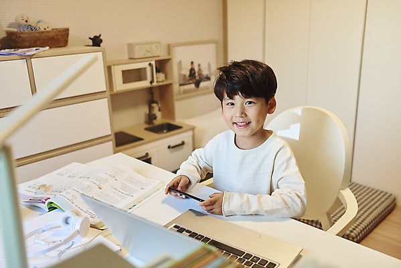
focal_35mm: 34
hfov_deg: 55.8
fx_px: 379
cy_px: 134
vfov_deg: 38.9
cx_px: 200
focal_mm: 34
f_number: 2.8
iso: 400
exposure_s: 1/100
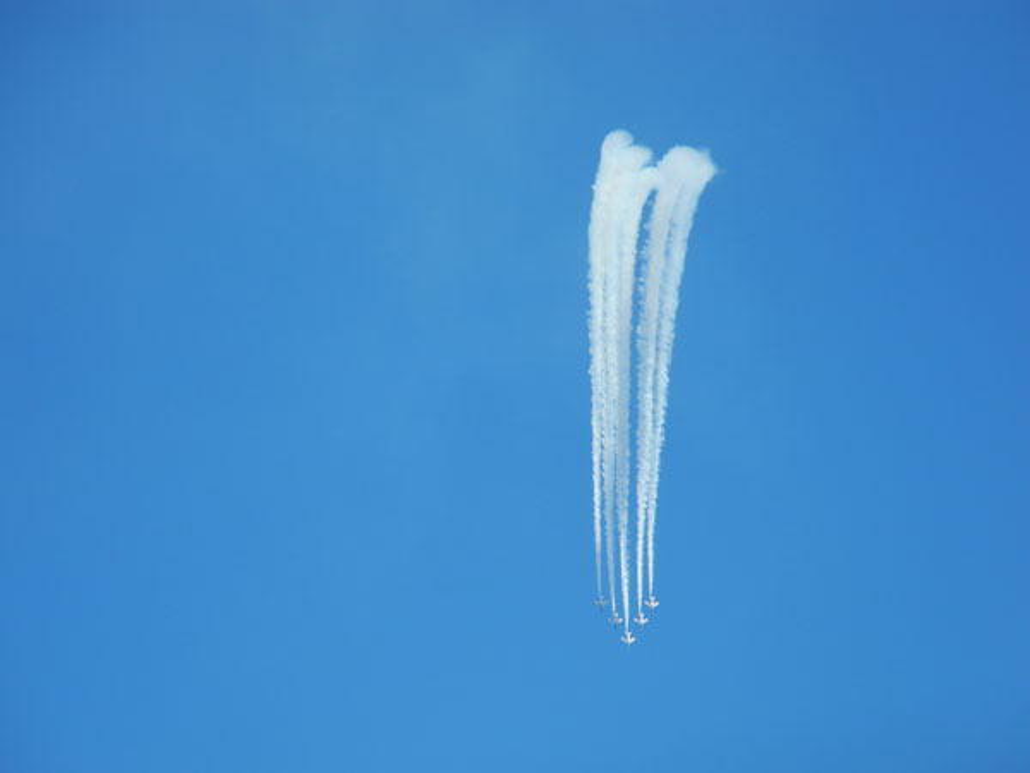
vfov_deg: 7.4
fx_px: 5951
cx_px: 515
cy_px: 386
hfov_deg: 9.9
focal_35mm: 200
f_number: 5.6
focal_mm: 42.6
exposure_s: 1/430
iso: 100
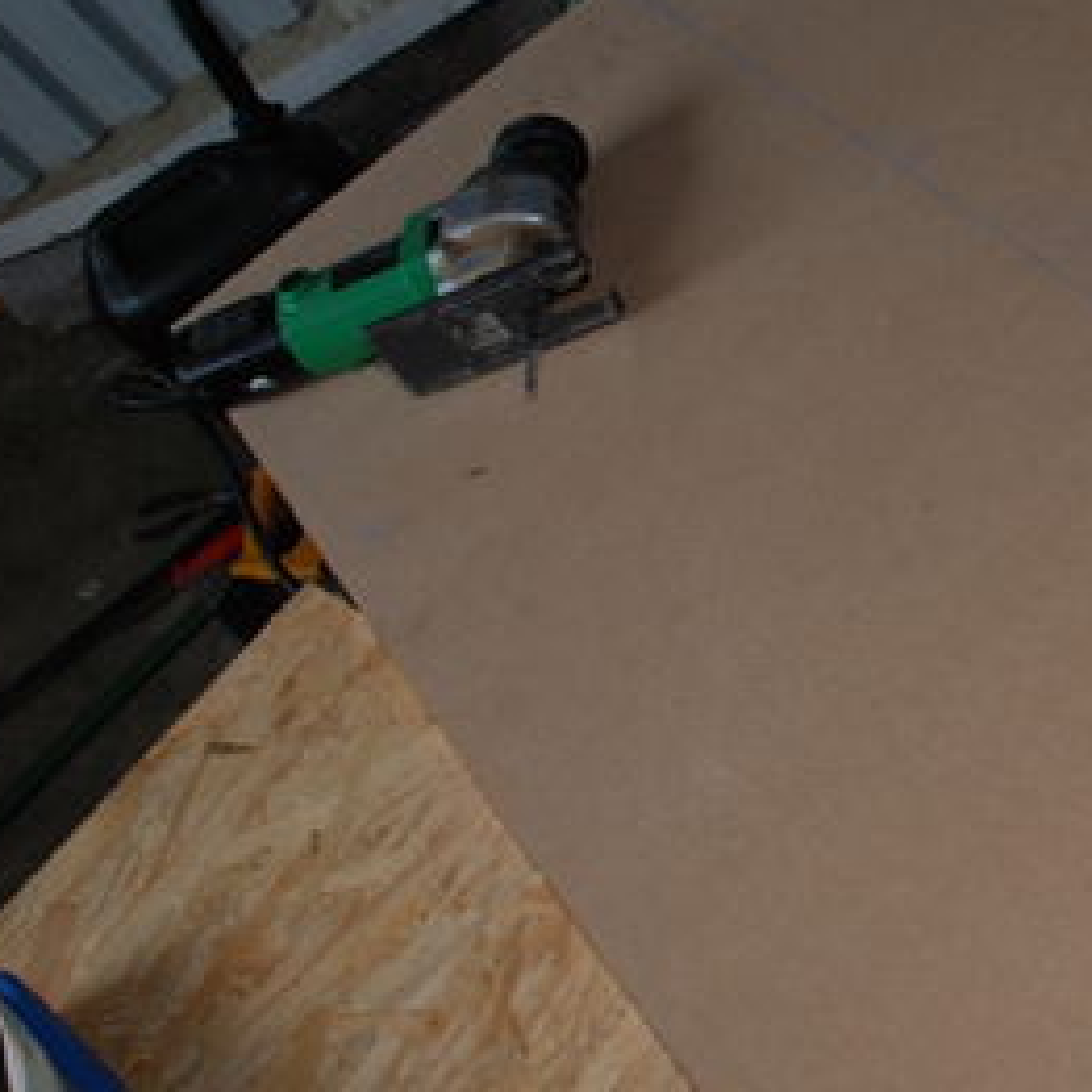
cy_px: 317
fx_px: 1999
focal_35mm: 56
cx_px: 1205
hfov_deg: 27.9
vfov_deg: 30.2
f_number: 5
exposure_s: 1/60
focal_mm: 18
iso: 200
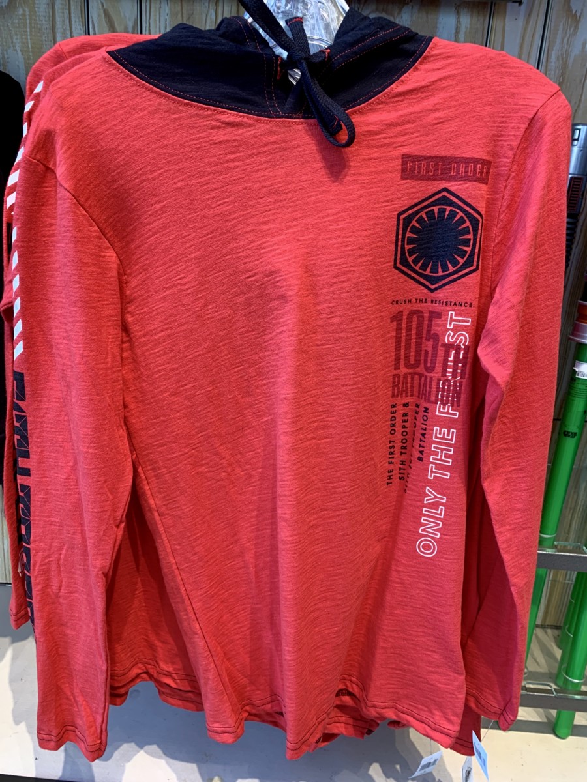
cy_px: 391
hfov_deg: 53.1
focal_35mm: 26
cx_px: 294
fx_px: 588
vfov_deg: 67.3
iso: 80
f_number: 1.8
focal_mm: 4.25
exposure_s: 1/60
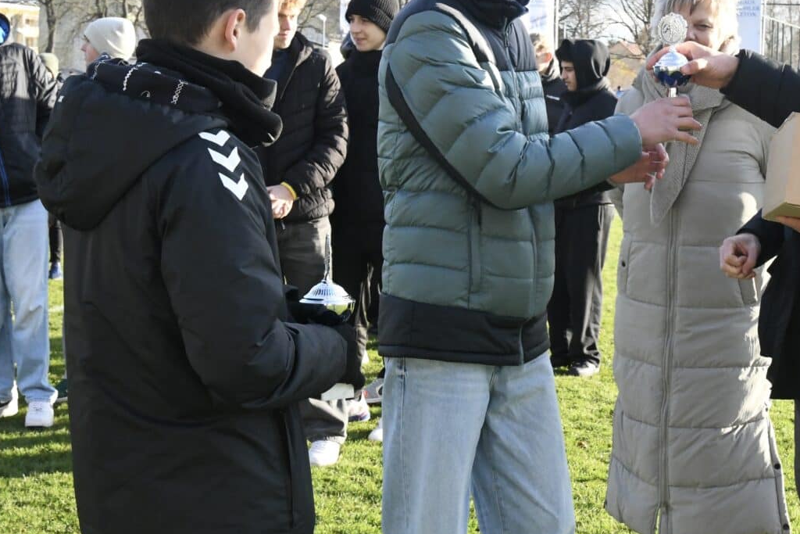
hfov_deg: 32.4
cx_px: 430
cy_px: 312
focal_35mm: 62
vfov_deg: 21.9
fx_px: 1378
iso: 4000
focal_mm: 31
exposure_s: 1/800
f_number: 11
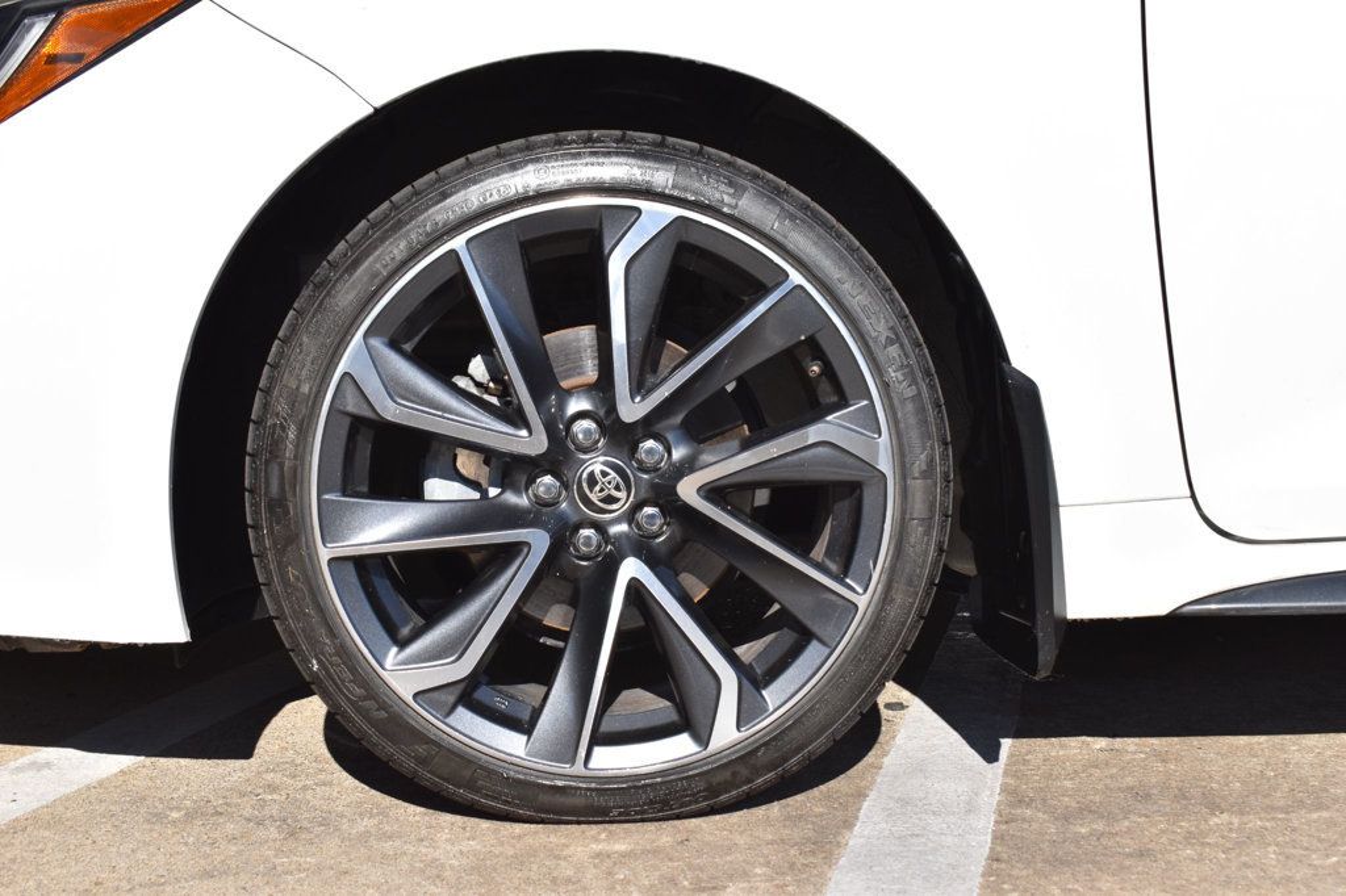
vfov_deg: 30.8
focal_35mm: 44
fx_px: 1626
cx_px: 673
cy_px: 448
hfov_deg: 45.0
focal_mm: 29
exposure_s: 1/800
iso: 200
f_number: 9
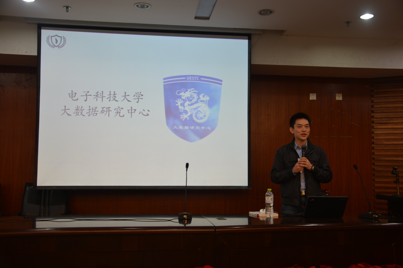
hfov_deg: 49.6
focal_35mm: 39
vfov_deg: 34.2
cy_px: 134
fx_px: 437
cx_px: 202
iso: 100
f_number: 4
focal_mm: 26
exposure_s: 1/8
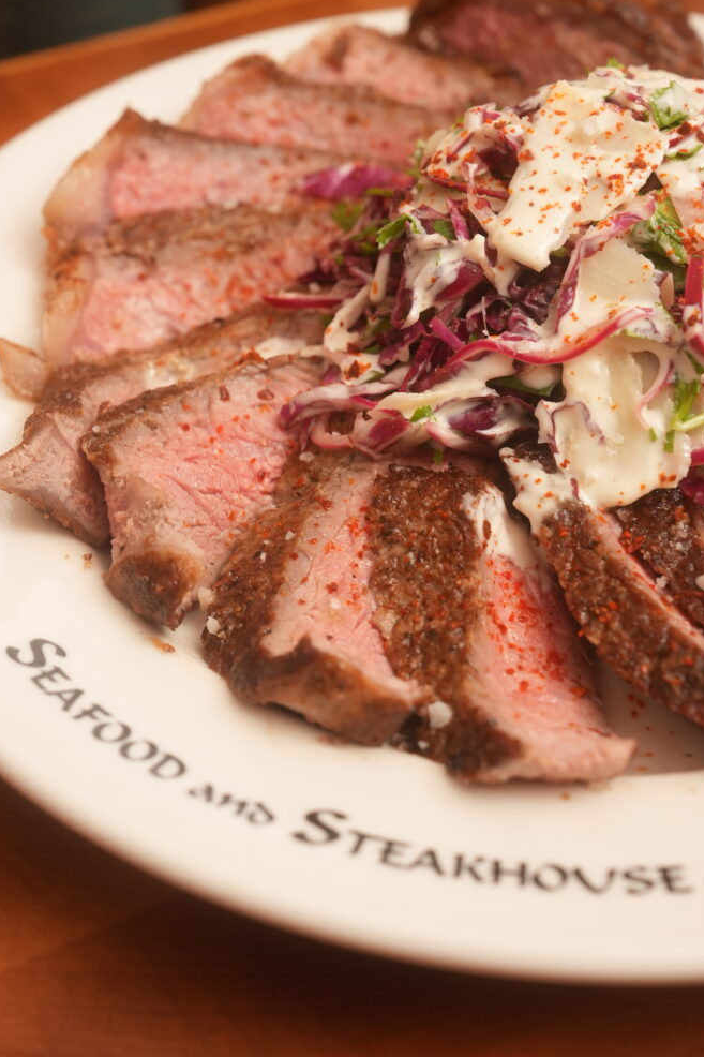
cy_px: 481
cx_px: 298
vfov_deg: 31.9
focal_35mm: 63
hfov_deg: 21.5
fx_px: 1849
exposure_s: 1/25
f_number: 6.3
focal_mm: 54
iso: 800
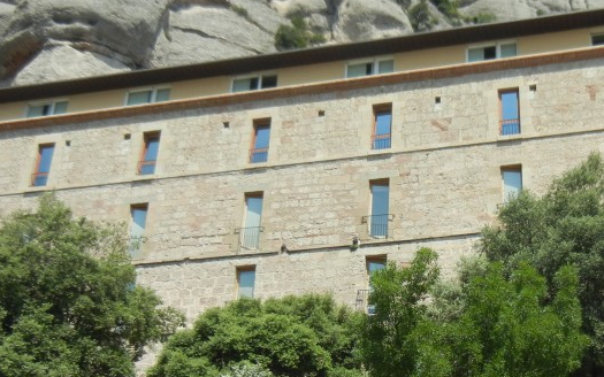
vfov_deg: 20.9
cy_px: 216
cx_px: 439
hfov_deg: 32.5
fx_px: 1020
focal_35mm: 62
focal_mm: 5.4
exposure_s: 1/305
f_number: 7
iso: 160
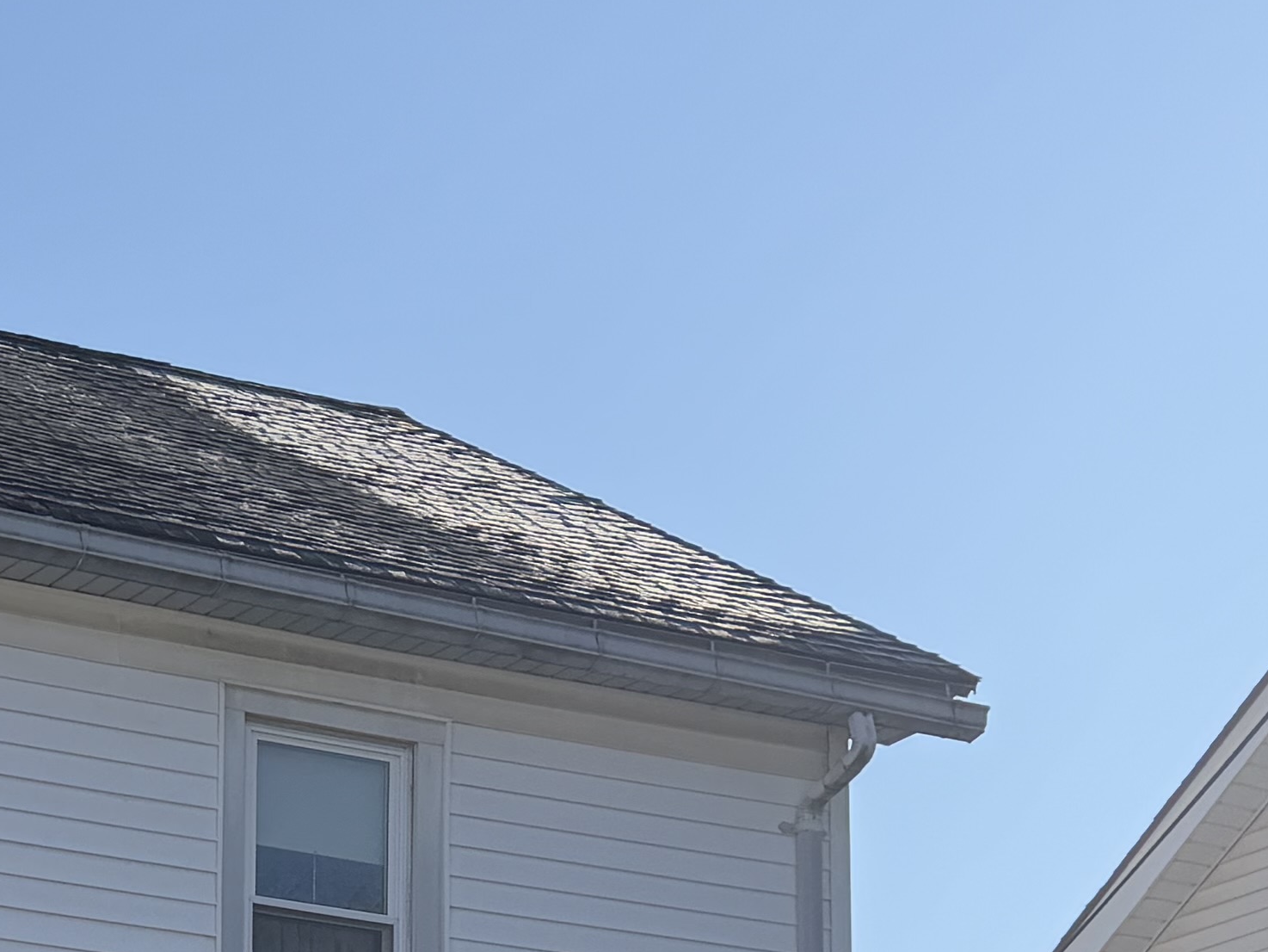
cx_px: -151
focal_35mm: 93
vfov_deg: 14.9
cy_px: 1380
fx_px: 3407
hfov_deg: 20.1
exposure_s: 1/5714
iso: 100
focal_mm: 6.76
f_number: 1.78
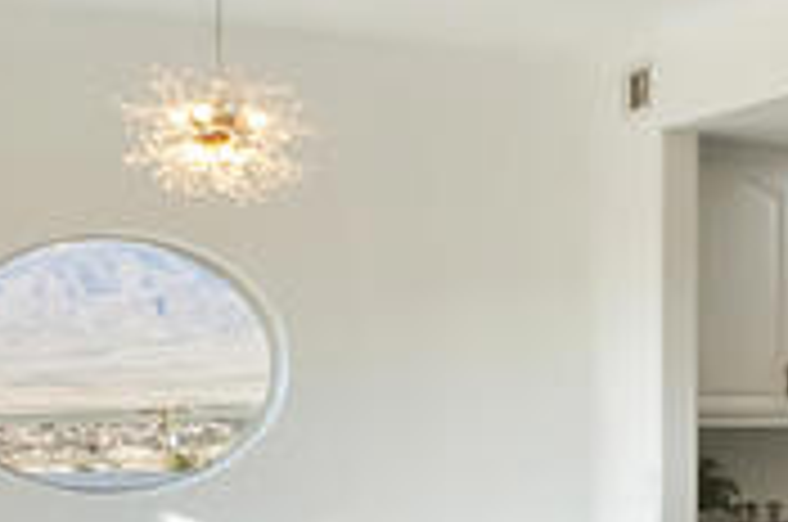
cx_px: 2031
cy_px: 340
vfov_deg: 15.4
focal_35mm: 88
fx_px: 1923
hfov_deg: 13.7
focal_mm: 10
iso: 400
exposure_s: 1/30
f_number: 14
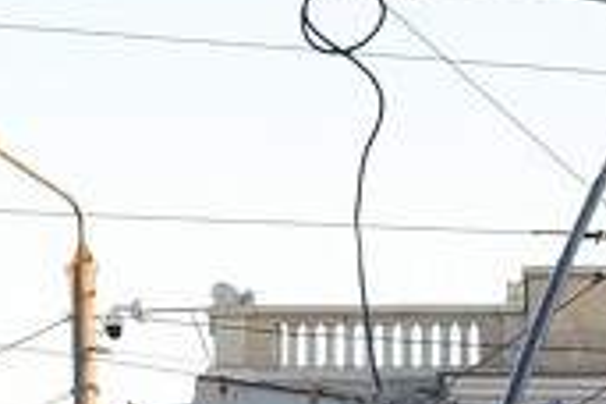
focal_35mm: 579
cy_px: 735
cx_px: 124
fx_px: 9737
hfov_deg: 3.6
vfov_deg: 2.4
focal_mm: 55
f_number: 5.6
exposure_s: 1/200
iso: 400
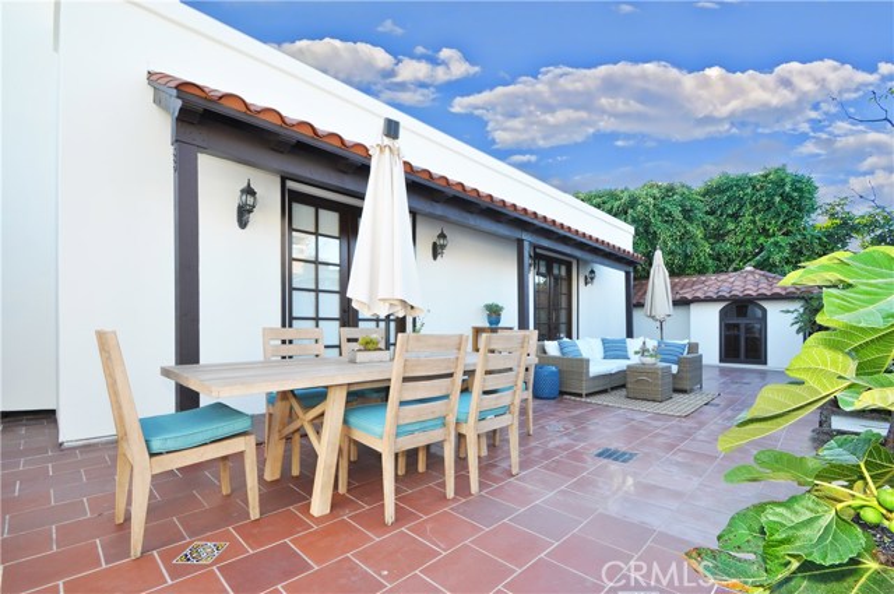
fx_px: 372
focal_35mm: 15
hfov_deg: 100.5
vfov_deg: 77.2
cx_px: 447
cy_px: 297
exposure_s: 1/50
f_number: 11
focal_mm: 10
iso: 320
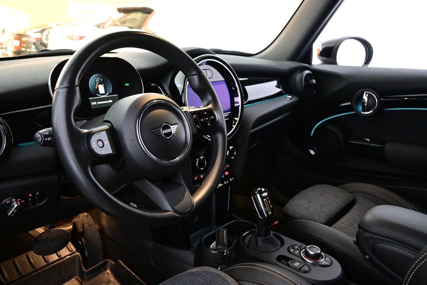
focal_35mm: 31
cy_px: 142
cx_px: 214
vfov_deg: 42.6
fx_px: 365
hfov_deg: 60.7
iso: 2800
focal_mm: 20.5
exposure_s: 1/30
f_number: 3.8
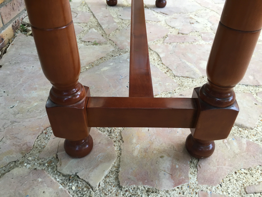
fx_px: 219
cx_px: 131
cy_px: 98
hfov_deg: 61.7
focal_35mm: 29
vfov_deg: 48.2
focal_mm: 4.15
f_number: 2.2
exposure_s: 1/40
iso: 32
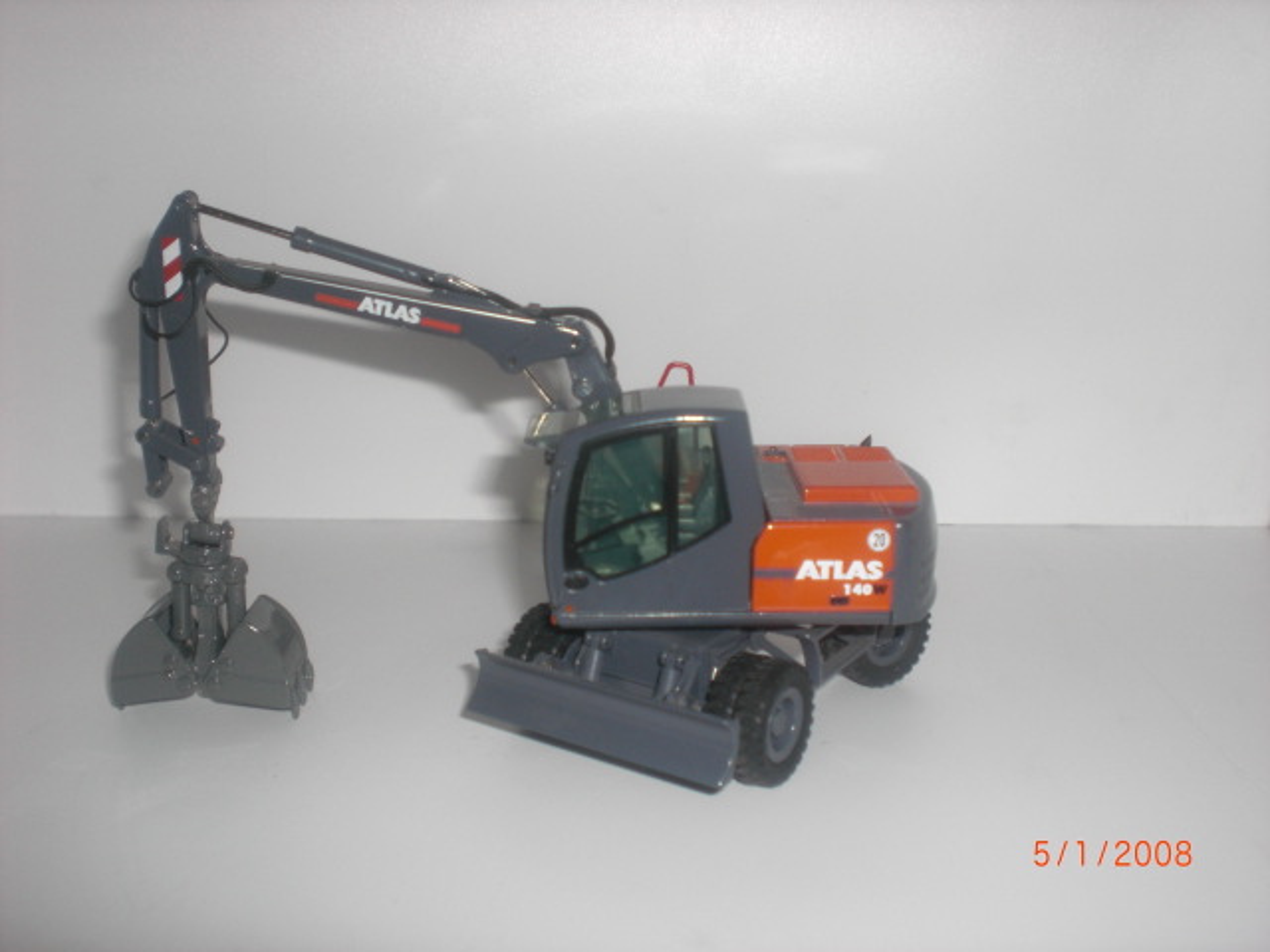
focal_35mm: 38
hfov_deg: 49.0
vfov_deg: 37.7
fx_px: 1394
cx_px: 635
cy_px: 476
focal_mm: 6.3
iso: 100
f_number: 3.1
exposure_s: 1/60
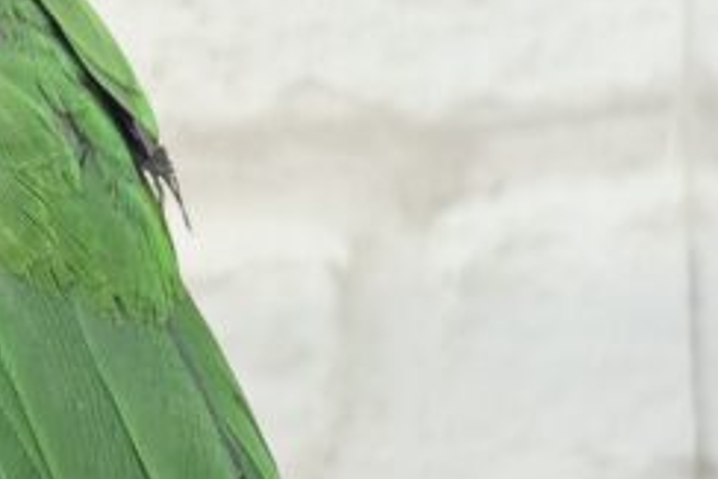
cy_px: 109
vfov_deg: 9.7
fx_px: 2834
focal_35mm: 142
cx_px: -124
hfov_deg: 14.0
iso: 50
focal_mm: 5.96
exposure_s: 1/50
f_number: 1.6
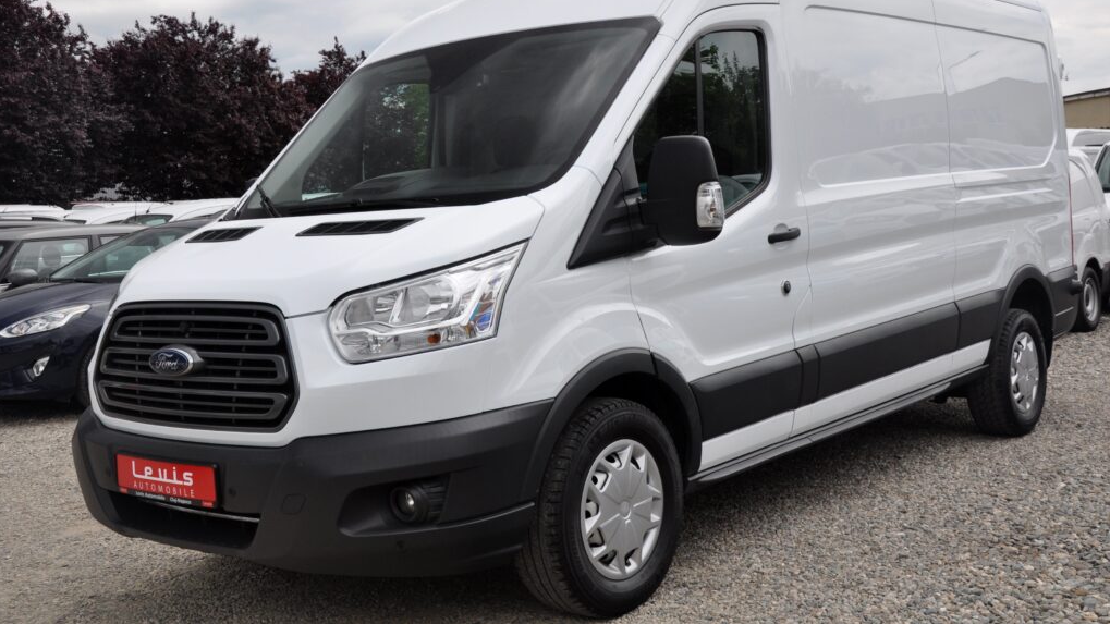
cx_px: 553
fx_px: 1207
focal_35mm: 41
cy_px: 255
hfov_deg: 49.4
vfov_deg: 28.9
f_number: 9
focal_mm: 26
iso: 500
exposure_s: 1/320
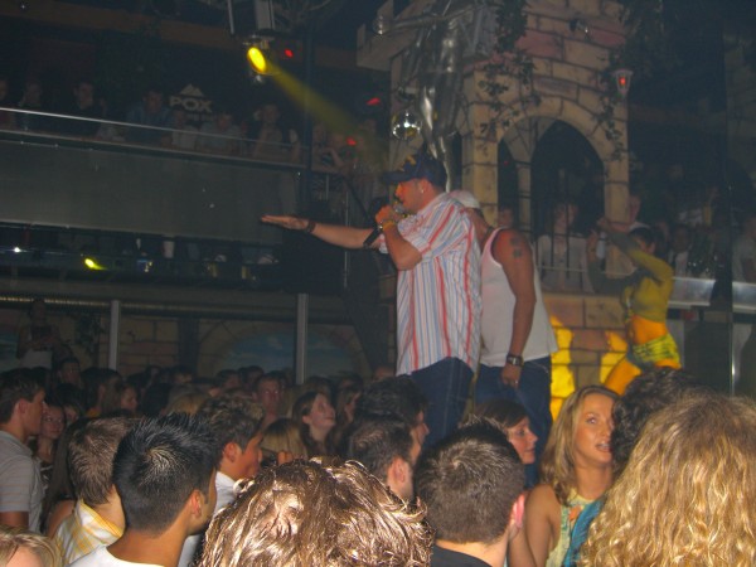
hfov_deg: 49.0
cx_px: 378
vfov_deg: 37.7
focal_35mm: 38
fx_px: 830
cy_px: 284
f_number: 2.8
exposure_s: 1/60
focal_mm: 7.9
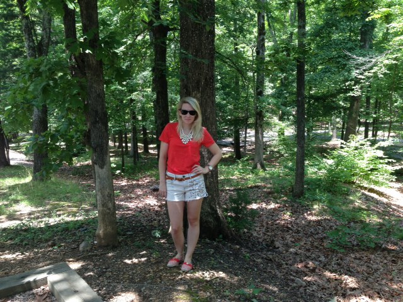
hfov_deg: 55.4
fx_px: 384
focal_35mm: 33
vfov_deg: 42.9
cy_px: 151
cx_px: 202
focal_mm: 4.13
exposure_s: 1/120
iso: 50
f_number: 2.4
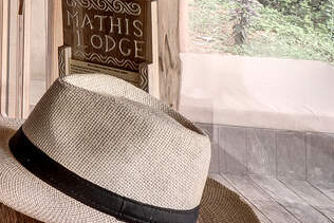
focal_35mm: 76
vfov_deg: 16.4
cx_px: -272
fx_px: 705
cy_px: -110
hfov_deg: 19.6
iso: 320
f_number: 8
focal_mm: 10
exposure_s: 1/10
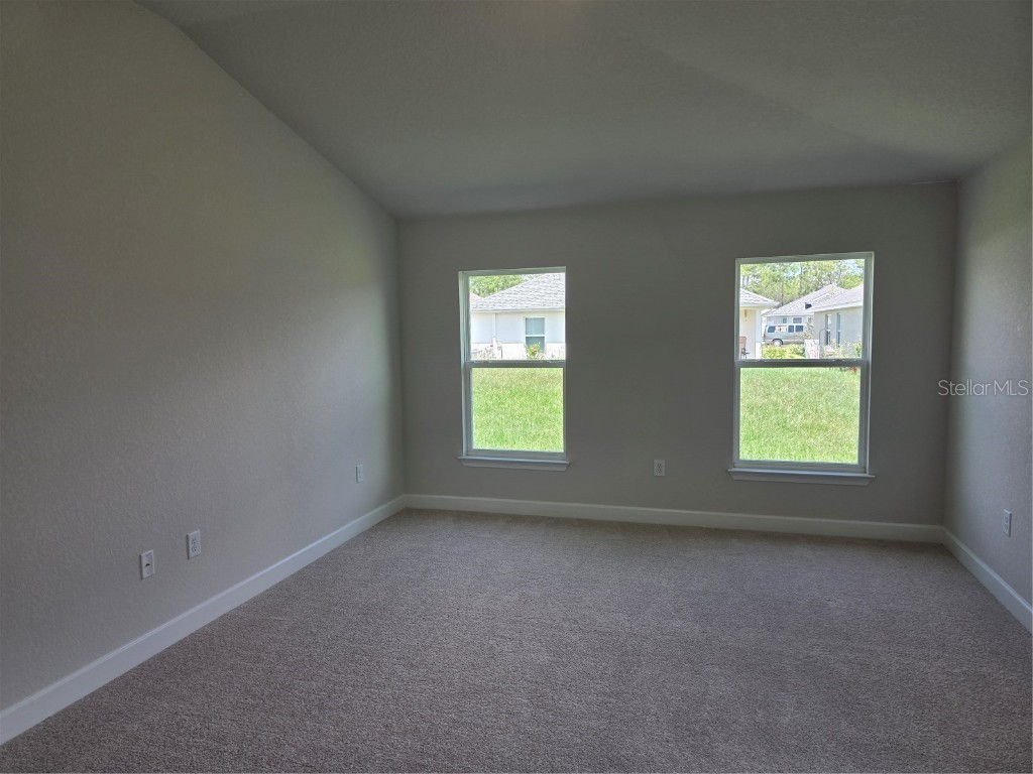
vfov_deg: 58.9
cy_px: 387
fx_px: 686
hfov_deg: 73.9
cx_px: 516
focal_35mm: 23
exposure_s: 1/120
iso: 25
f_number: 1.7
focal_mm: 6.3
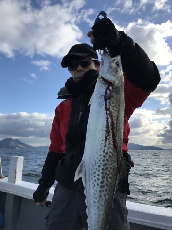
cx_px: 86
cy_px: 115
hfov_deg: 49.7
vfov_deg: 63.5
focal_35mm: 28
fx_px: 186
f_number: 1.8
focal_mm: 3.99
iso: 20
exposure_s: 1/2128
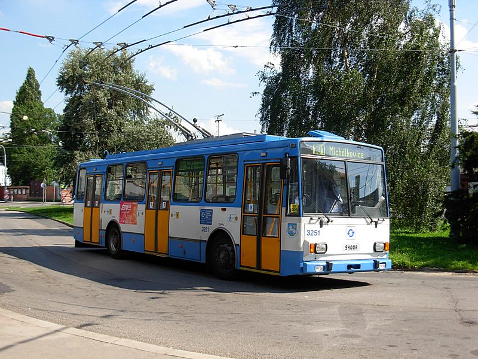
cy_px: 180
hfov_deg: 36.8
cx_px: 239
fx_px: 718
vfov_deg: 28.0
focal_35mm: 52
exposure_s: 1/703
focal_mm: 8.5
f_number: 3.2
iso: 79
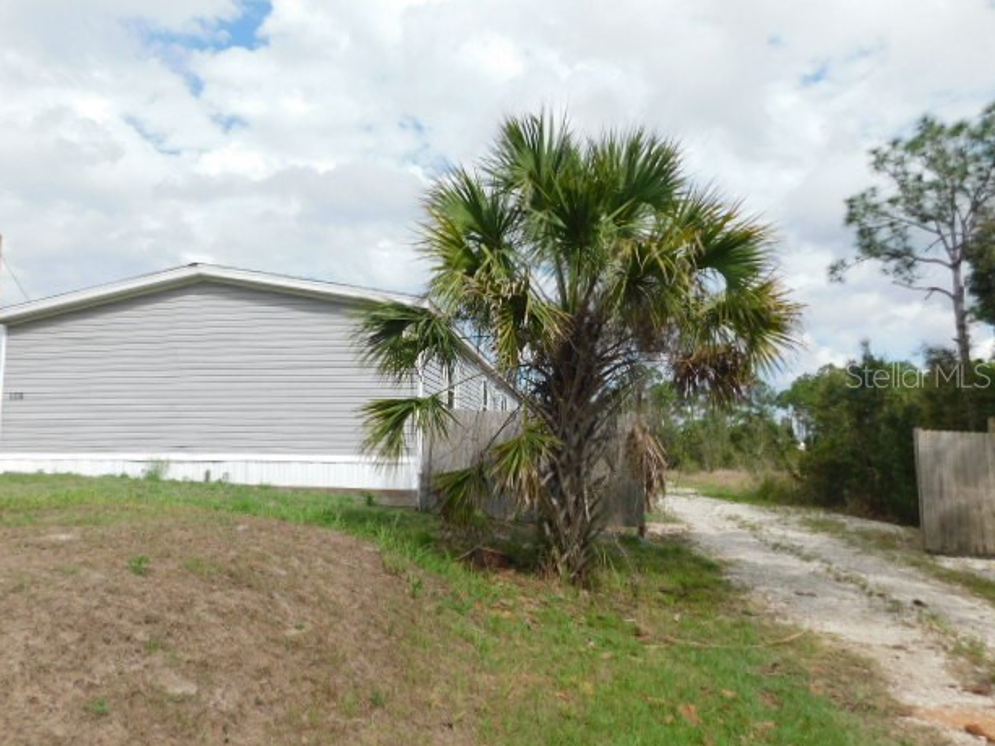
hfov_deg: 71.6
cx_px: 479
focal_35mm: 24
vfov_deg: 56.8
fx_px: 690
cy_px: 375
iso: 125
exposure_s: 1/400
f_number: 6
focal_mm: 4
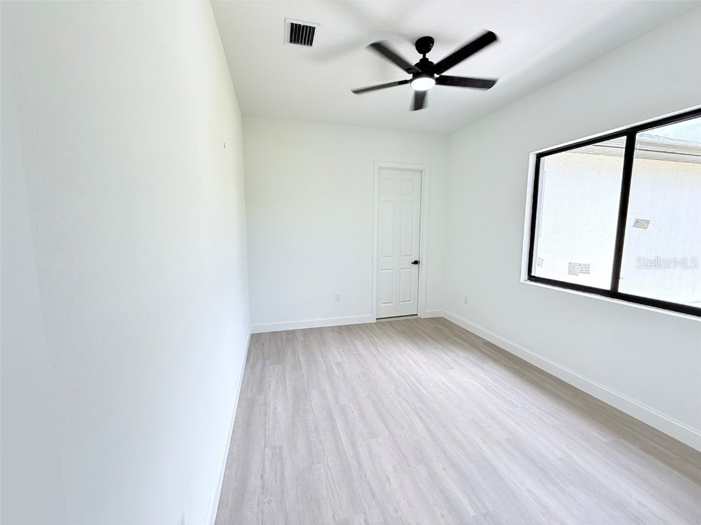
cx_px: 350
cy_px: 262
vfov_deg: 85.7
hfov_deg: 102.1
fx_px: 284
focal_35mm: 14
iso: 125
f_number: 2.2
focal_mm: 2.22
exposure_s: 1/100
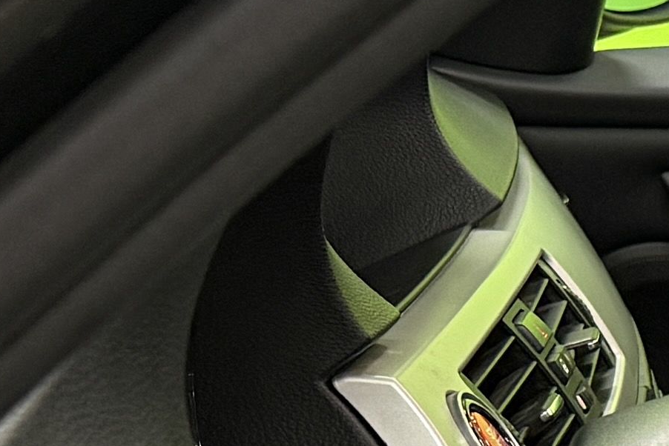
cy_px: 690
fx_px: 2937
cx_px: 1681
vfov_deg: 8.5
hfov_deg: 10.8
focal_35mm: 158
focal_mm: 6.76
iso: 250
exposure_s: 1/50
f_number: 1.78
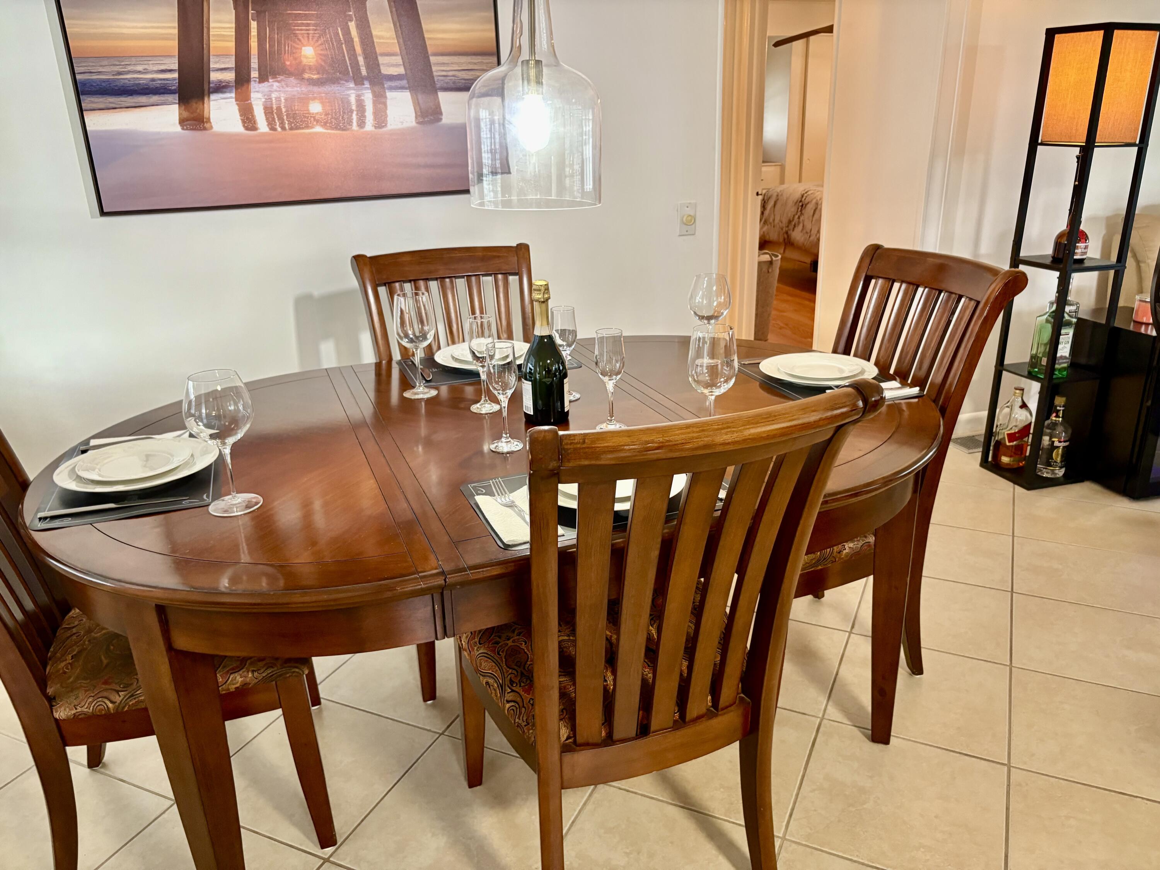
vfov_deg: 53.1
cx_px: 580
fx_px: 871
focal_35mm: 26
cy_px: 435
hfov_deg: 67.3
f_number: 1.6
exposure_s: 1/60
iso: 200
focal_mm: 5.96
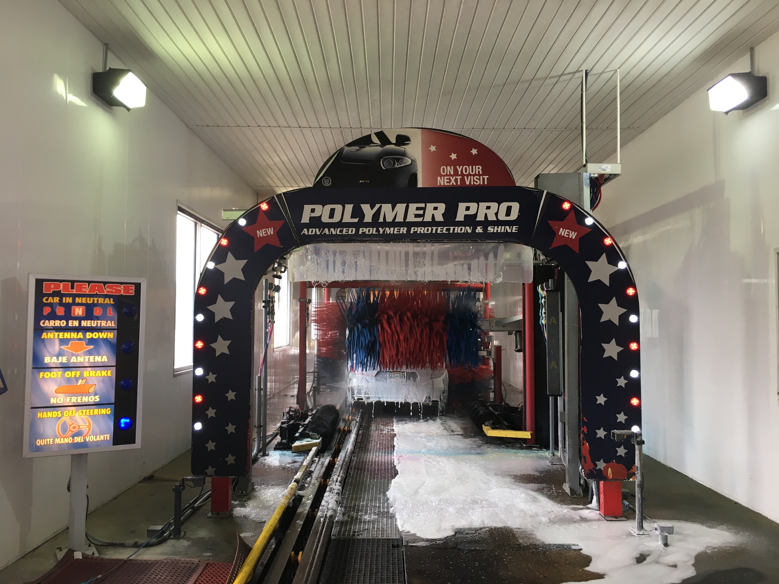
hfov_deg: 61.7
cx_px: 390
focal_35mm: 29
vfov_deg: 48.2
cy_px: 292
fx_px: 653
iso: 25
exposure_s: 1/30
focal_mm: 4.15
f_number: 2.2
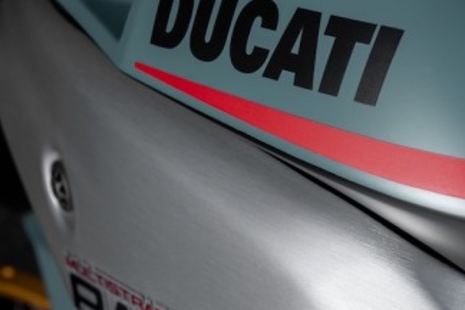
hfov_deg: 11.8
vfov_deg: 7.9
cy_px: 228
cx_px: 403
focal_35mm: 173
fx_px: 2234
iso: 100
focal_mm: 70
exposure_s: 1/100
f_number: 13
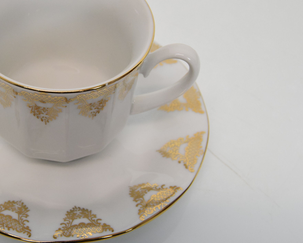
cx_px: 59
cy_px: 95
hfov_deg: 27.7
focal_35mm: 67
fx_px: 601
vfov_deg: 22.8
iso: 1600
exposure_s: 1/200
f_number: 7.1
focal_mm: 28
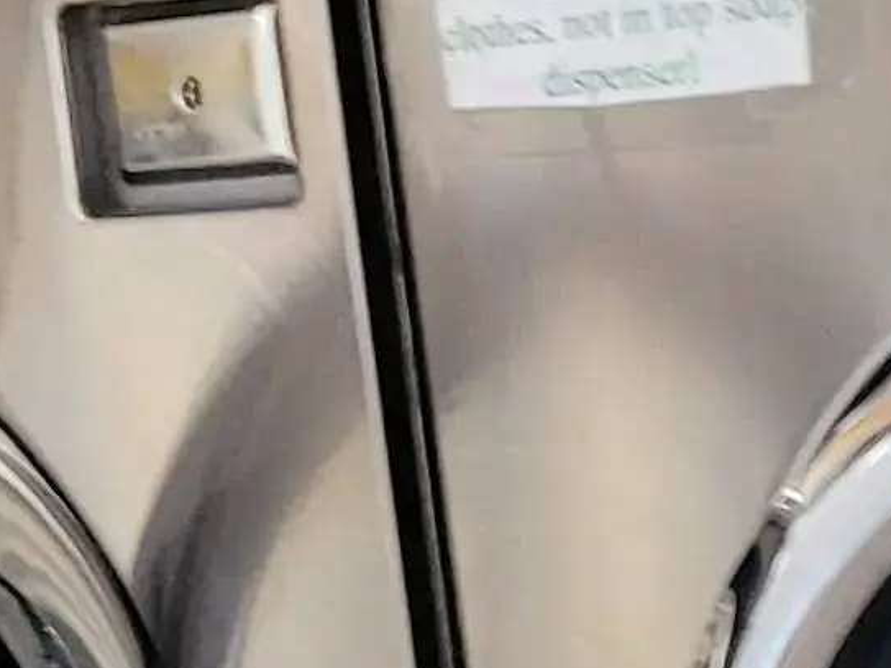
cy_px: 1402
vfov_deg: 7.4
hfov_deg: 10.1
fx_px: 4967
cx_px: -217
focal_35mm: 193
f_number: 1.8
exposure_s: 1/59
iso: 160
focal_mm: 5.4
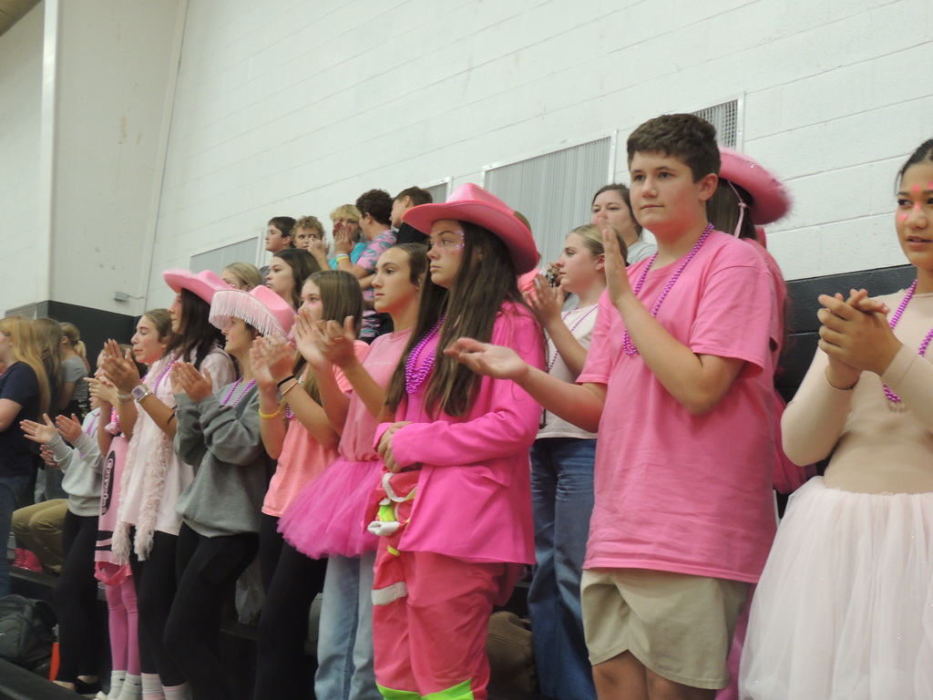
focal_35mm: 43
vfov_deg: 33.6
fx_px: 1159
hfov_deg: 43.9
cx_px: 466
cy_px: 350
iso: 400
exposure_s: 1/30
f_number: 3.4
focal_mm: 7.6
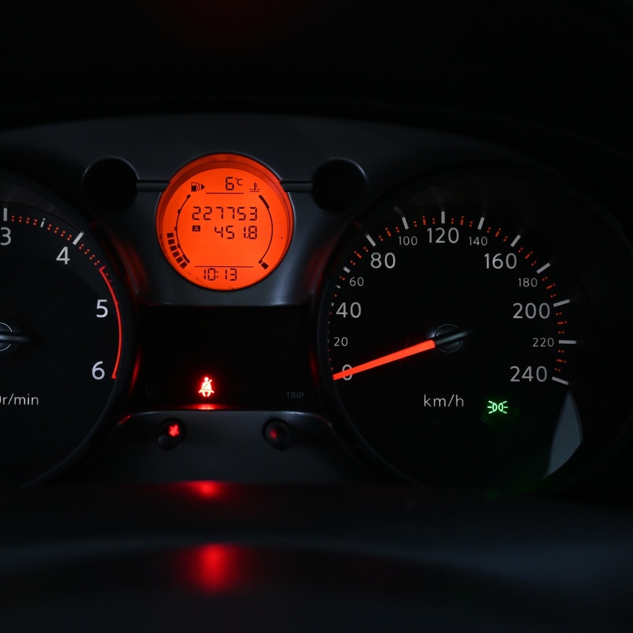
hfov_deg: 40.3
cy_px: 316
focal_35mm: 41
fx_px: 855
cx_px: 227
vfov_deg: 40.6
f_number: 4
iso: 1800
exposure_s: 1/30
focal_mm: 21.5
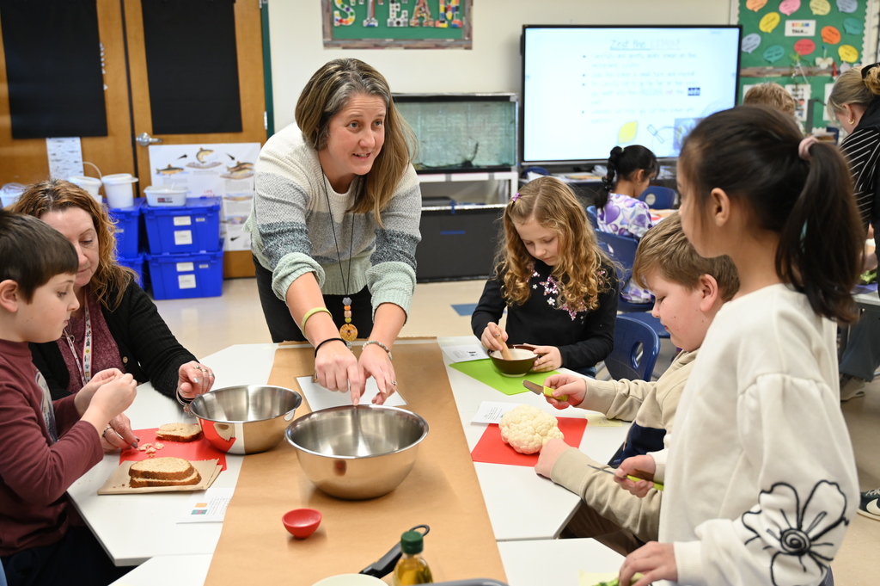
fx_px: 904
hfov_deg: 51.9
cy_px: 293
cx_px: 440
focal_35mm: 37
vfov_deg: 35.9
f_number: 4
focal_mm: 37
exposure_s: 1/125
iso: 1250
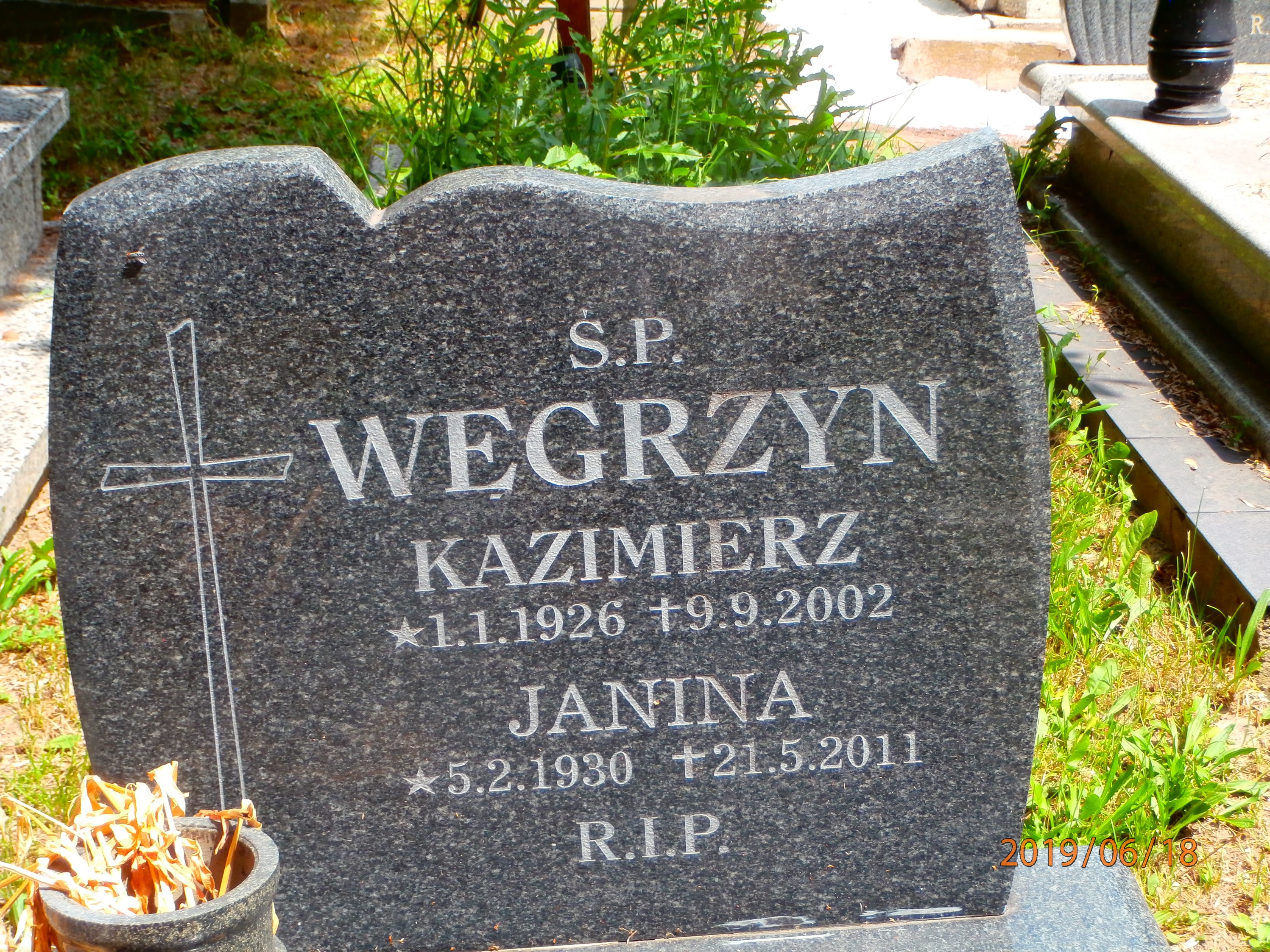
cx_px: 635
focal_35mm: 68
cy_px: 476
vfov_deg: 21.6
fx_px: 2495
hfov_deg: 28.6
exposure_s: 1/250
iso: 100
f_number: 4.7
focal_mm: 12.1
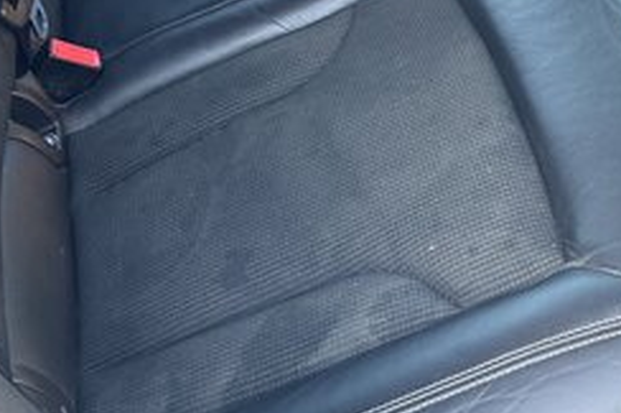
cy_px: -242
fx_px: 1413
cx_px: 491
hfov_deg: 24.4
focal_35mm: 82
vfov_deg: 15.1
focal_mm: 6.76
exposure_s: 1/65
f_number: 1.78
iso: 200
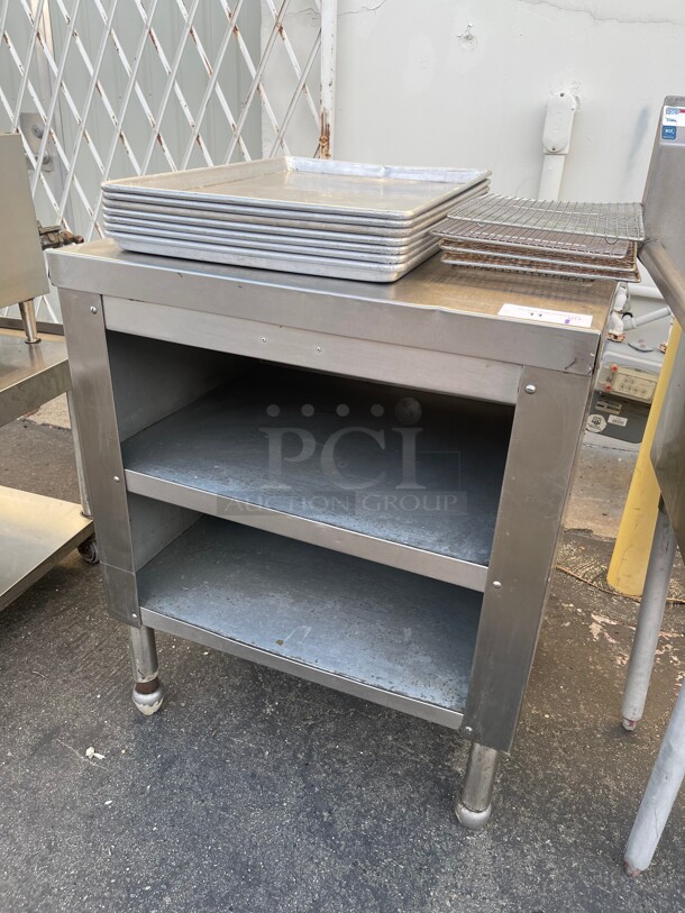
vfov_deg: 67.3
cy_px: 456
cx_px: 342
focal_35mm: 26
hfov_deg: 53.1
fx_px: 686
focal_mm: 5.1
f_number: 1.6
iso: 32
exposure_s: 1/265
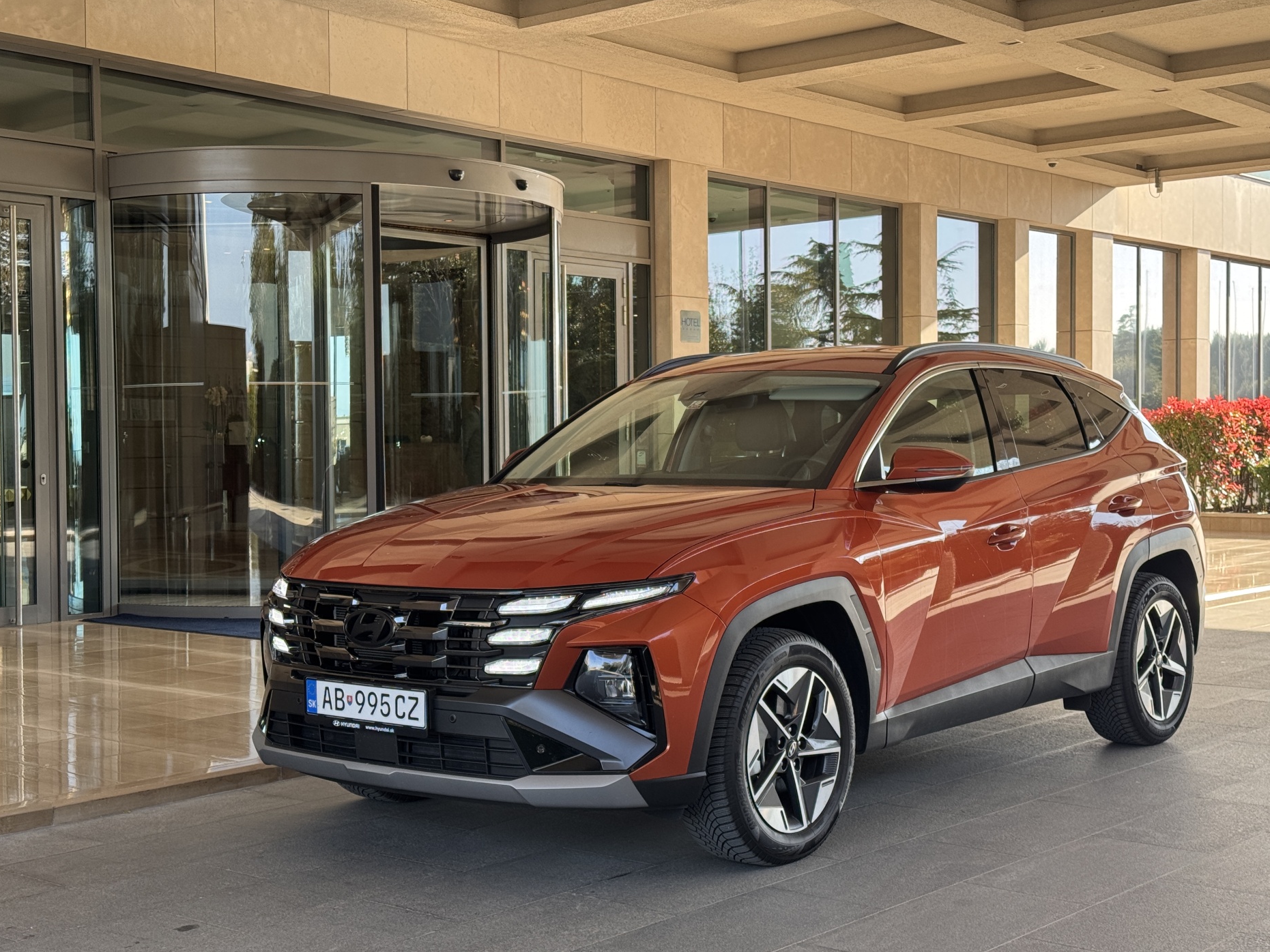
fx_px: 1798
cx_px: 641
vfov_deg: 29.7
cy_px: 483
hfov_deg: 38.9
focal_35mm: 49
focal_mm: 6.76
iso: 64
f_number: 1.78
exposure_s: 1/390
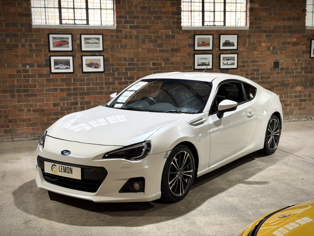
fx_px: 435
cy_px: 118
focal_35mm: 48
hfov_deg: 39.7
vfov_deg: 30.3
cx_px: 157
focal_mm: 6.76
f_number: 1.78
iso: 125
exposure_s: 1/50
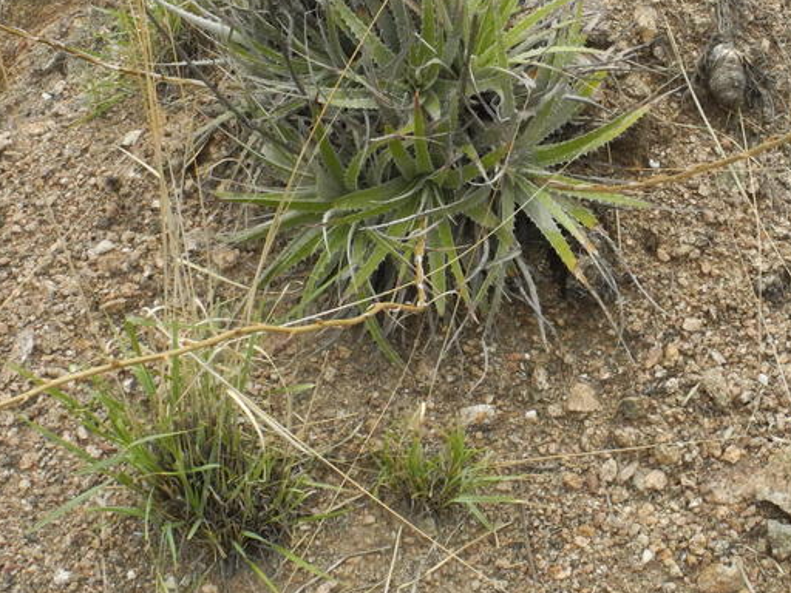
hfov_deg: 34.0
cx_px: 538
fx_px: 1280
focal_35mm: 56
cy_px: 91
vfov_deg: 25.5
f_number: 6.3
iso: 400
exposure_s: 1/1000
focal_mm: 6
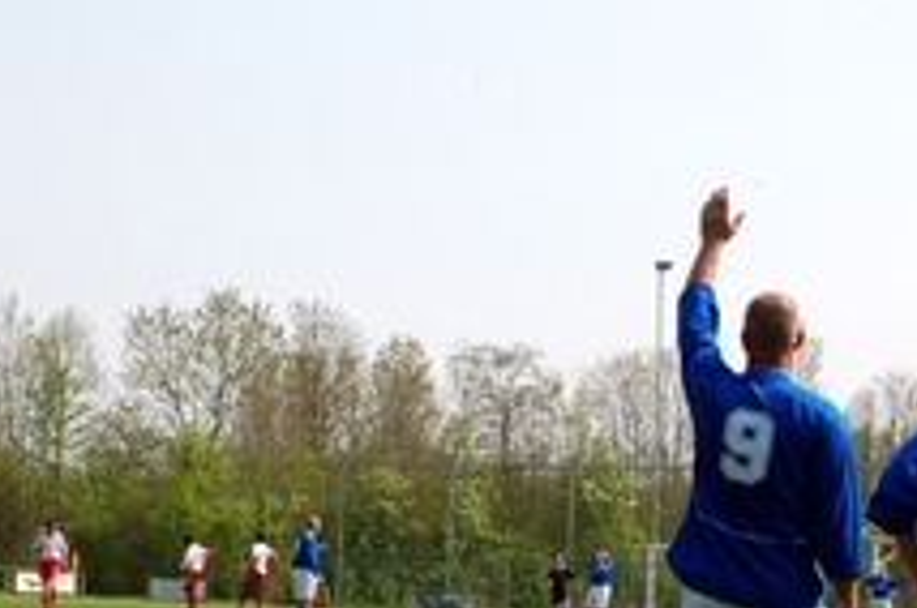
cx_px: 231
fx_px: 2876
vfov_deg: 12.0
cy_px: 445
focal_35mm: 113
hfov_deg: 18.0
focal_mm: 35
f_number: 9
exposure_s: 1/320
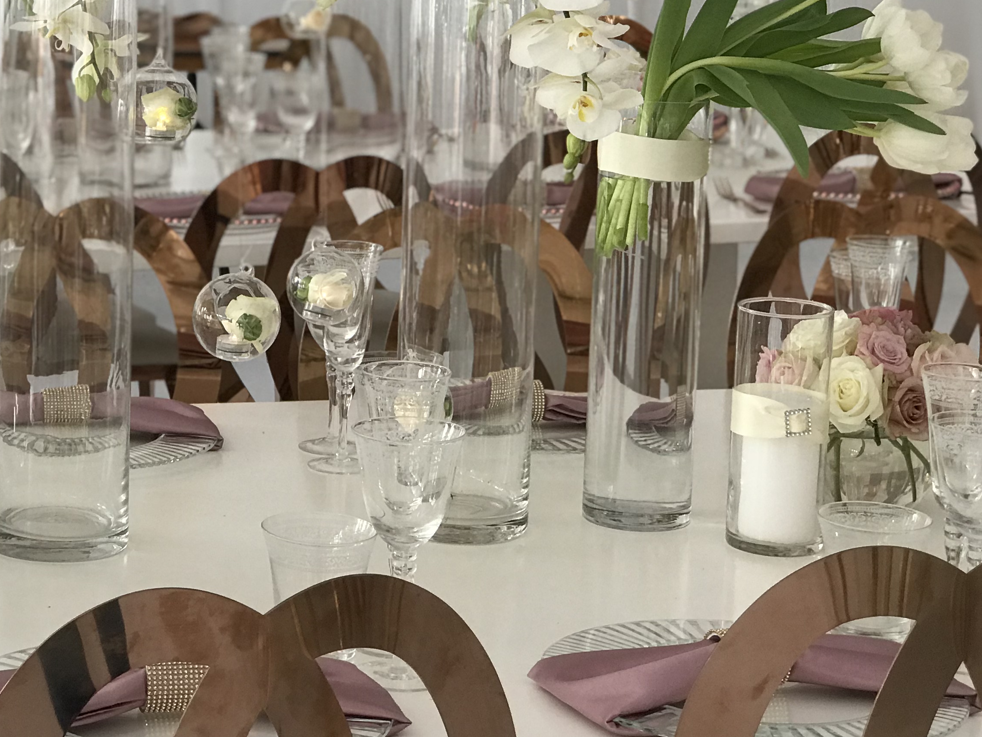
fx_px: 2866
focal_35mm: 101
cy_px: 97
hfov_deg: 19.3
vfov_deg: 14.5
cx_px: 237
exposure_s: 1/50
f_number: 2.8
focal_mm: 6.6
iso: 40
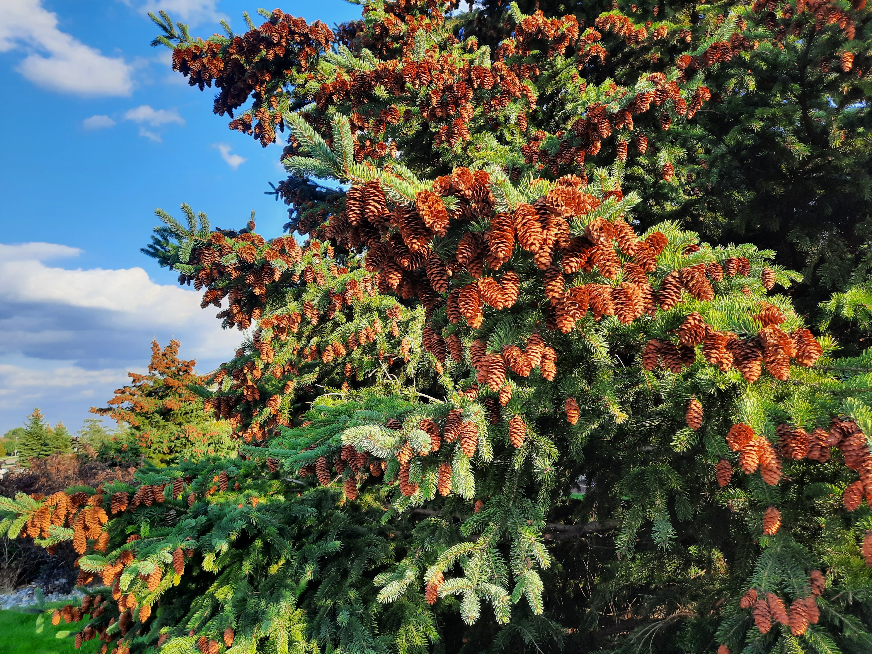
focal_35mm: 25
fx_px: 630
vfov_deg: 54.9
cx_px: 436
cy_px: 327
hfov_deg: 69.4
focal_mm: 4.6
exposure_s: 1/188
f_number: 2
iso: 32
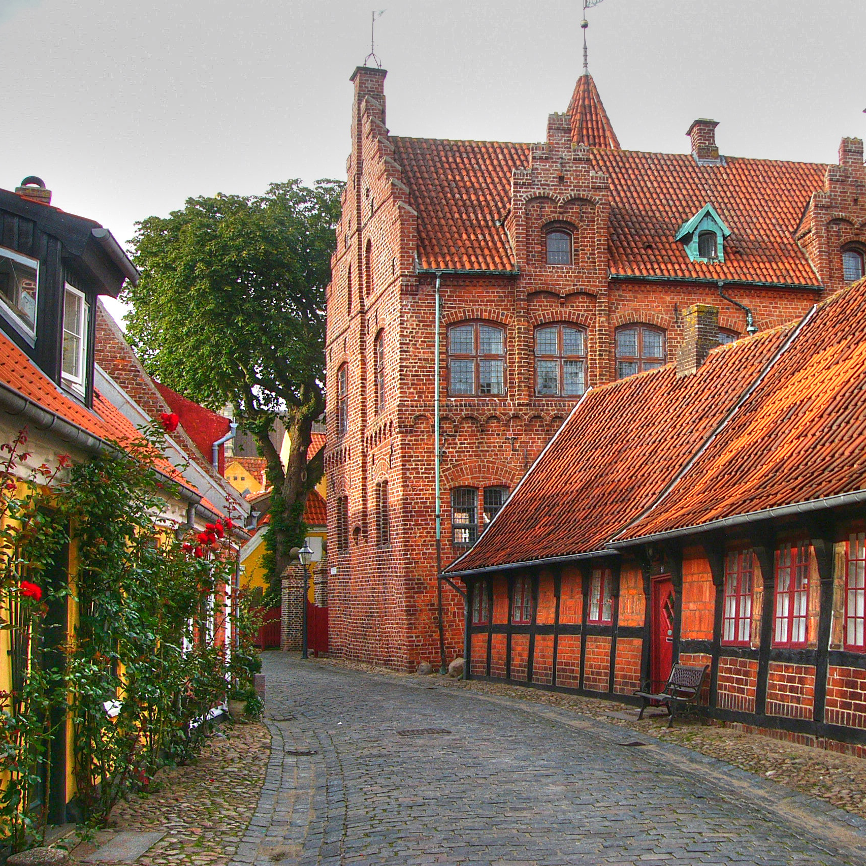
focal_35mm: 43
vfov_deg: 39.2
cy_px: 431
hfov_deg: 38.9
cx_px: 542
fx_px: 1217
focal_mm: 6
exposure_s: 1/200
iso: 50
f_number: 3.7
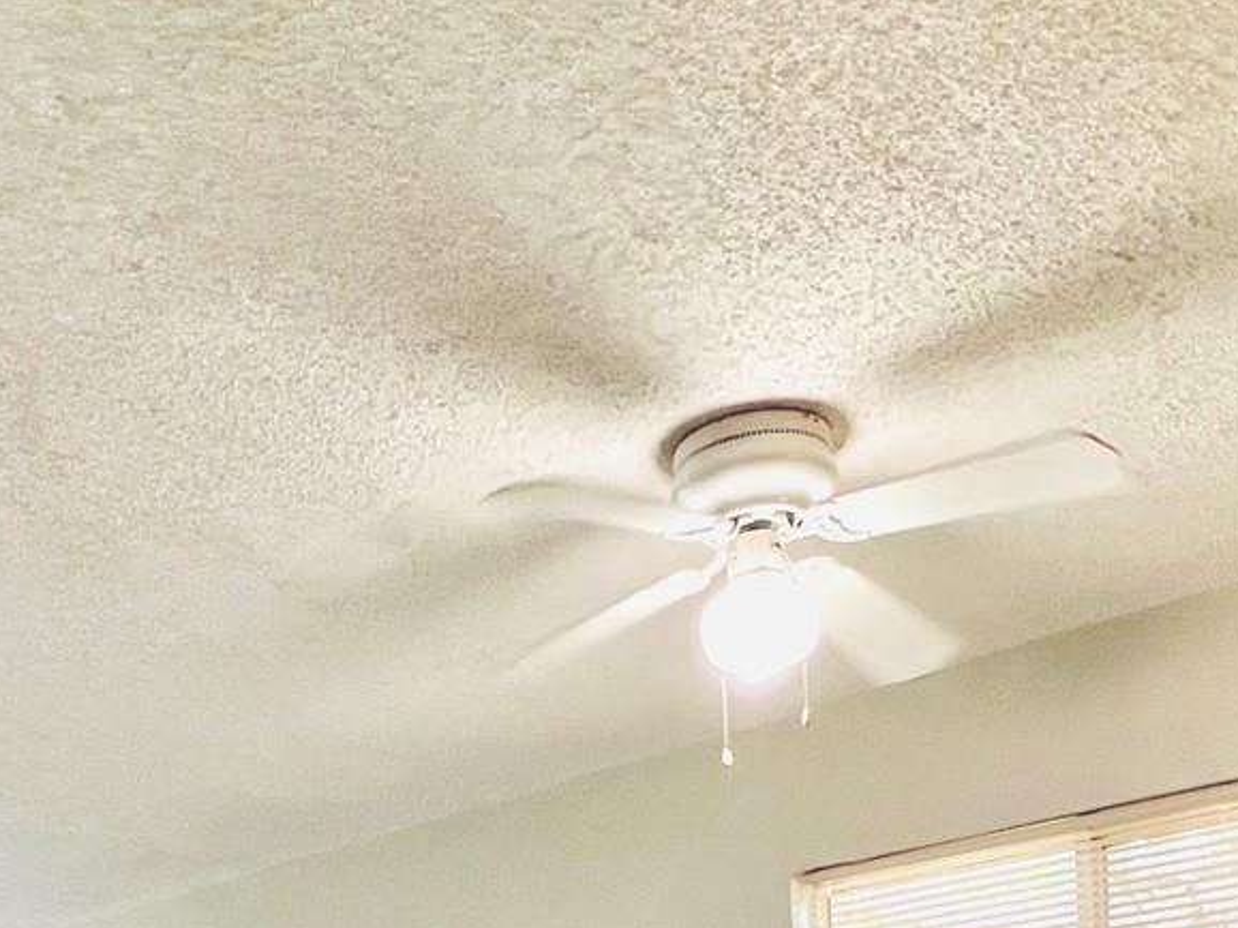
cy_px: 1244
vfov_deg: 30.2
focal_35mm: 36
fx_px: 1287
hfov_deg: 47.5
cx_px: 188
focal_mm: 1.57
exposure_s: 1/120
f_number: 1.8
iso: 200
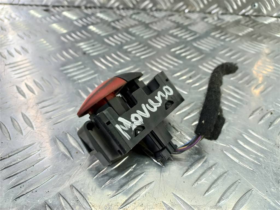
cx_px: 140
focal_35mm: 25
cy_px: 105
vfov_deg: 54.9
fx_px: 202
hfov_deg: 69.4
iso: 80
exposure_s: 1/50
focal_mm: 4.6
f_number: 1.8
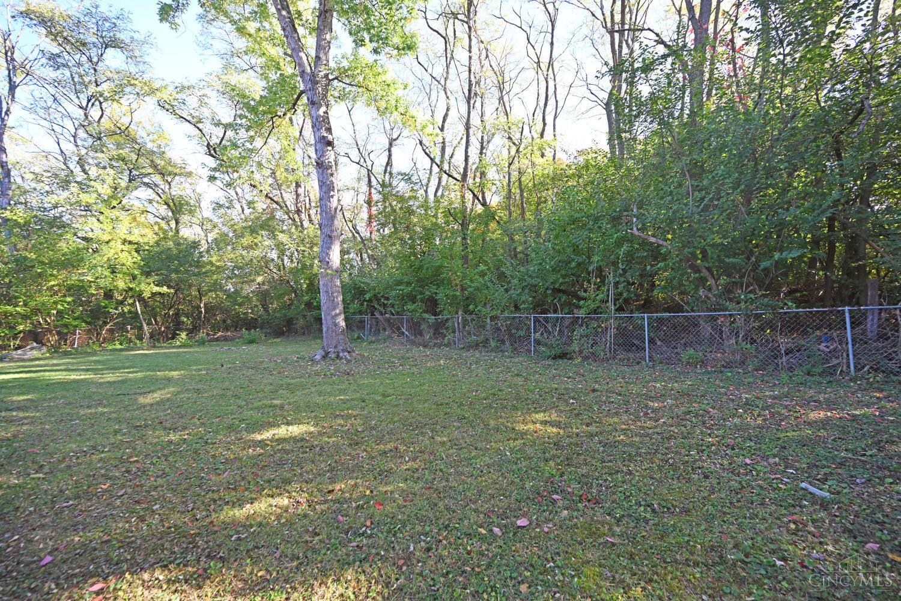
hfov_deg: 104.3
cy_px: 300
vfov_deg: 81.2
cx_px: 450
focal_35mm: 14
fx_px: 350
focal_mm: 14
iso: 360
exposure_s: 1/250
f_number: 4
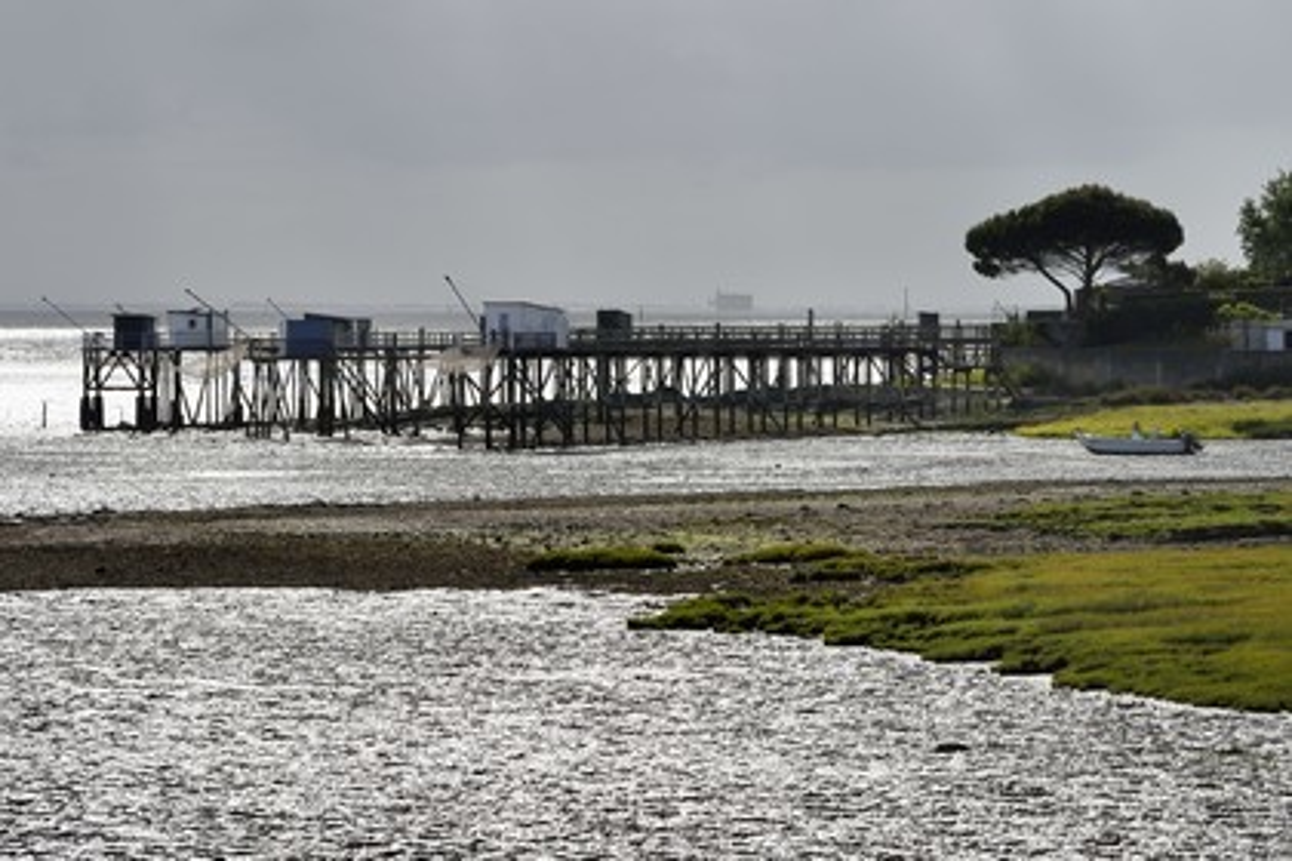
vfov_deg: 8.1
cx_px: 646
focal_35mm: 170
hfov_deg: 12.1
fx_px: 6101
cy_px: 430
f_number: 13
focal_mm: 170
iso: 200
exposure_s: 1/400
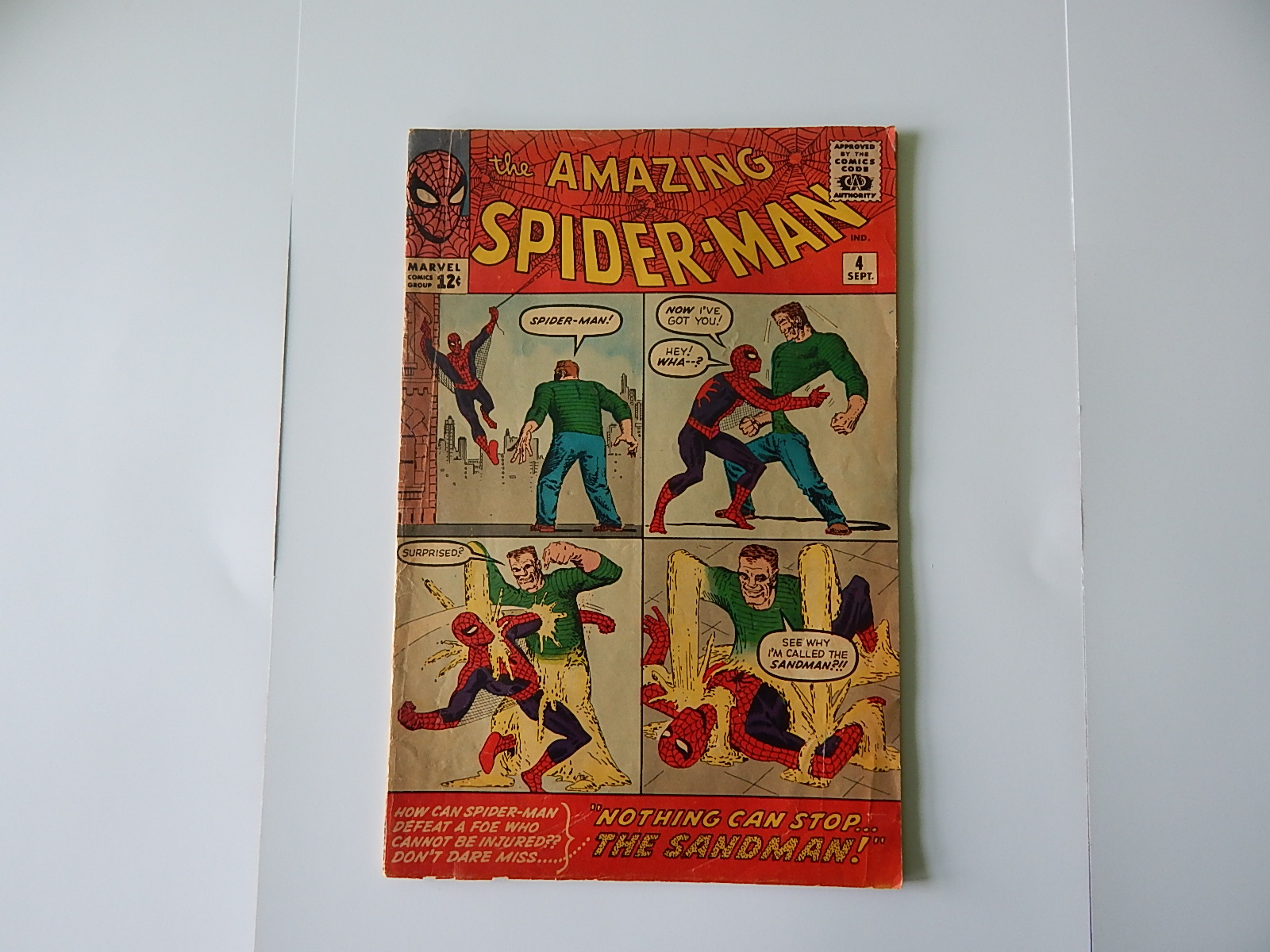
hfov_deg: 76.4
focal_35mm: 22
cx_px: 635
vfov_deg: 61.1
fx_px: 807
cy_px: 476
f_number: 3
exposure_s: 1/30
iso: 125
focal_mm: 4
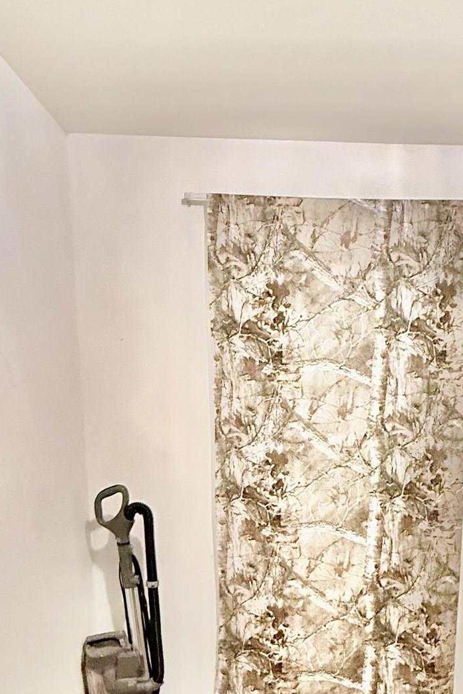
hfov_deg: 40.6
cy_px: 495
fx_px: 617
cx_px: 311
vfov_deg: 56.6
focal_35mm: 32
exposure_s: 1/30
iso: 1250
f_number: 2.2
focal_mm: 2.22
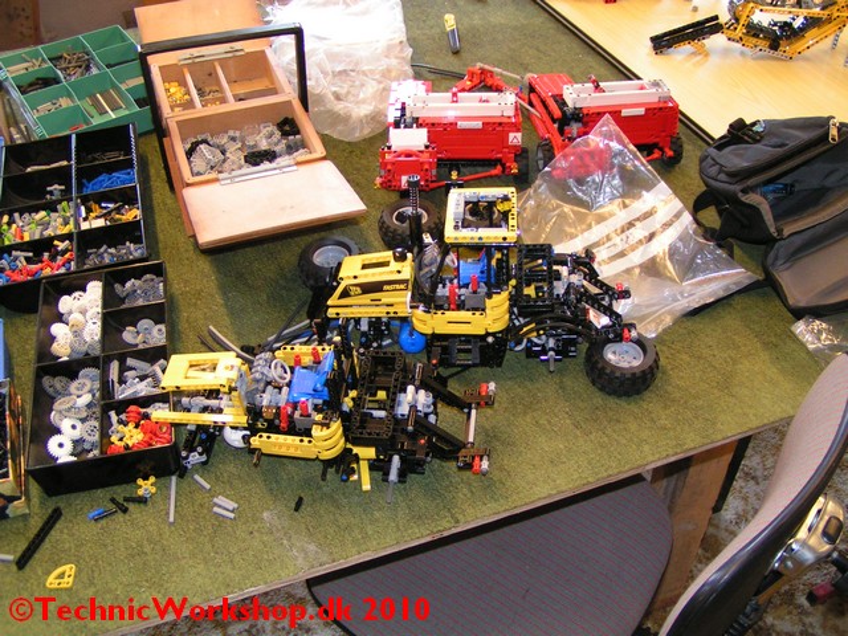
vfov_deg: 37.7
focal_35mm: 38
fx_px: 931
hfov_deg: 49.0
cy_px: 318
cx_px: 424
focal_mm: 5.8
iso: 200
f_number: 2.8
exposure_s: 1/40
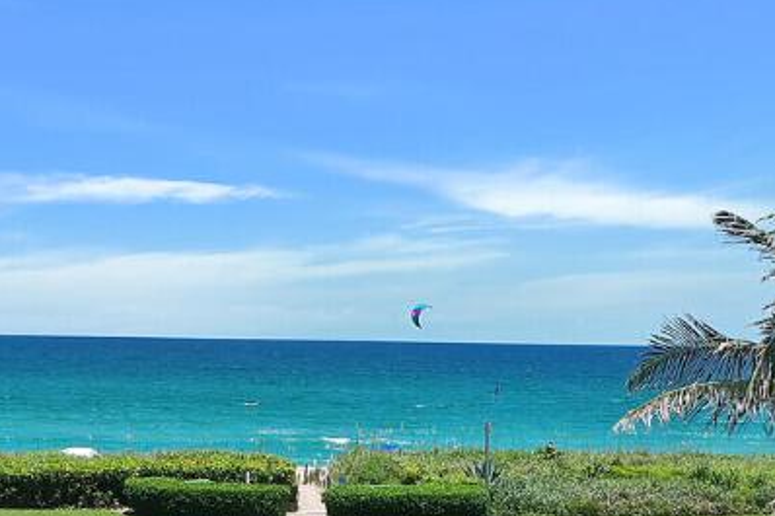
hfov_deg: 24.9
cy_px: 578
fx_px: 1743
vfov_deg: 16.3
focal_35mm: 81
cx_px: 245
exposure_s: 1/500
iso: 100
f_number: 5.6
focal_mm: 10.26
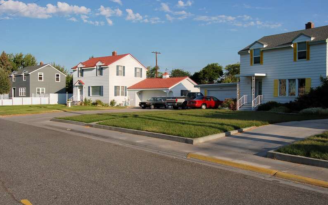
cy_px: 103
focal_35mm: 34
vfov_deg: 37.3
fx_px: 304
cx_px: 165
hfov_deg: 56.7
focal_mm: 22
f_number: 9
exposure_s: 1/500
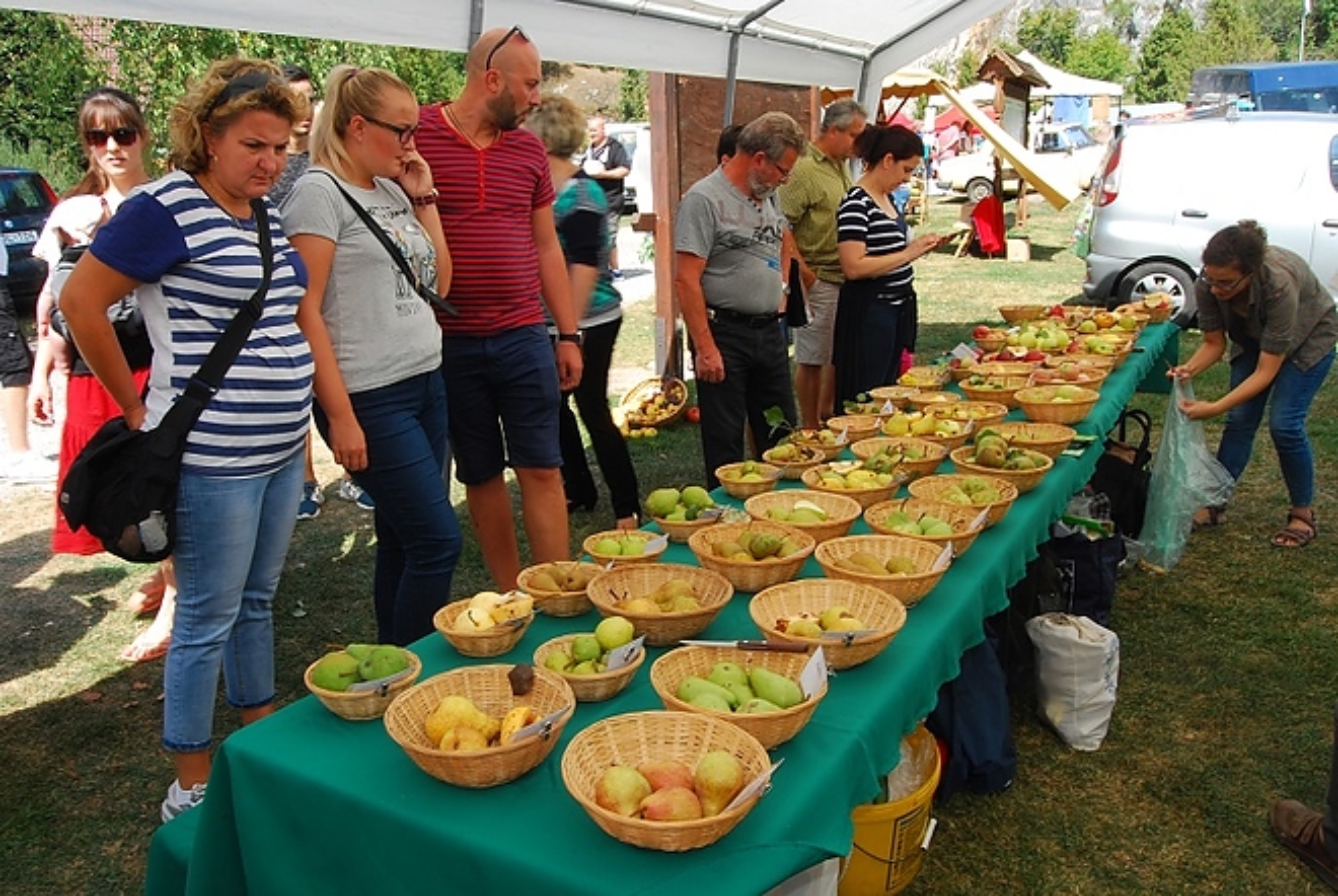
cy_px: 448
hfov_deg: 67.3
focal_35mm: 27
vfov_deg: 48.1
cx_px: 669
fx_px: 1005
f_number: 22
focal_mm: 18
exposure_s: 1/20
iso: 200
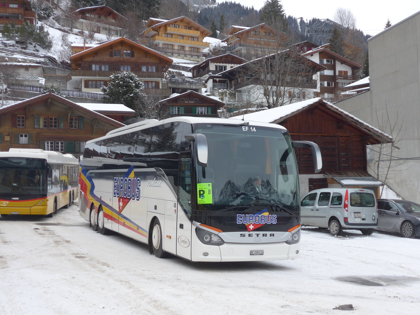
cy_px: 158
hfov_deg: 41.2
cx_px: 210
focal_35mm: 46
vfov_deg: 31.5
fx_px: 558
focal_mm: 9.5
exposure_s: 1/250
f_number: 3
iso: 80
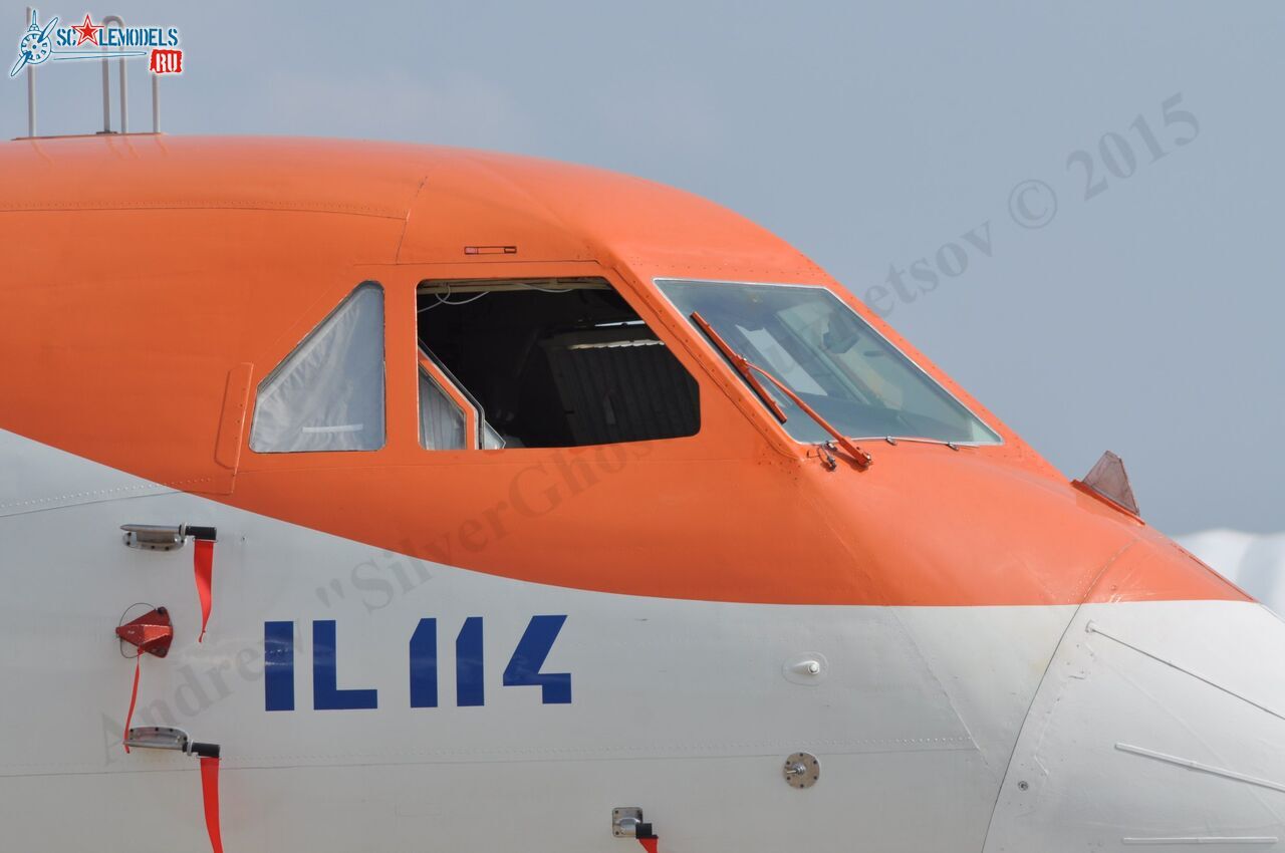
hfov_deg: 6.5
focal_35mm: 315
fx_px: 11229
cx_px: 642
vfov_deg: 4.4
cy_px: 426
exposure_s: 1/800
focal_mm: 210
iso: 200
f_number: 8
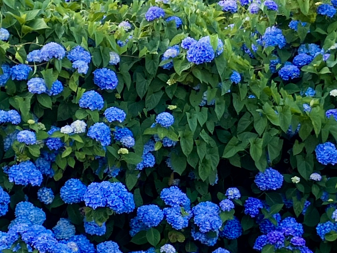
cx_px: 101
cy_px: 178
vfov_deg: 33.9
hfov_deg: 43.9
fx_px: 409
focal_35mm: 42
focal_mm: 3.99
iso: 25
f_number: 1.8
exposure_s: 1/121
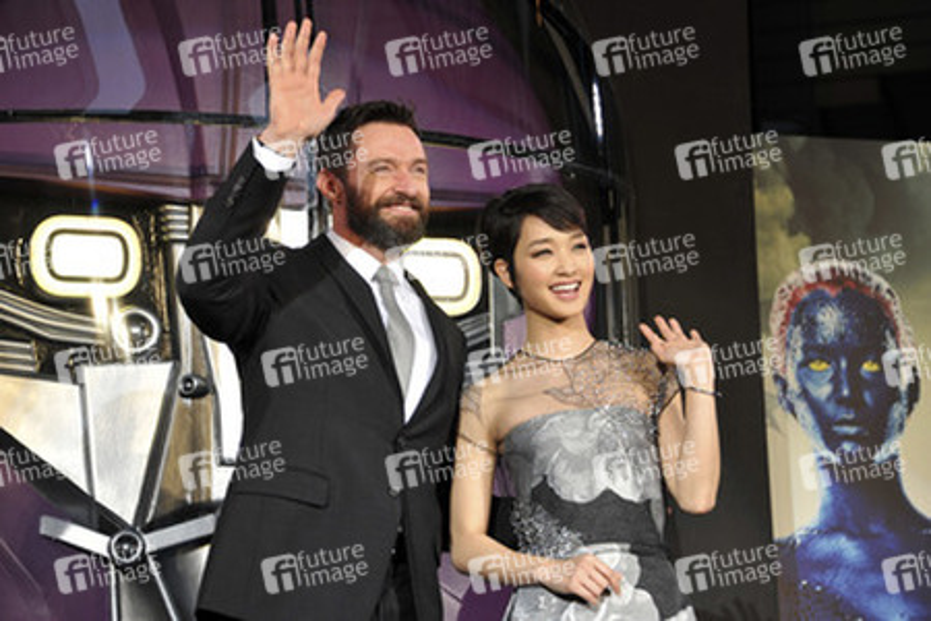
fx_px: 3000
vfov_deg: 11.8
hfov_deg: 17.6
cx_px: 466
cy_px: 310
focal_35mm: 116
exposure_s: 1/400
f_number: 5.6
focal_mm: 116
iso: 1000
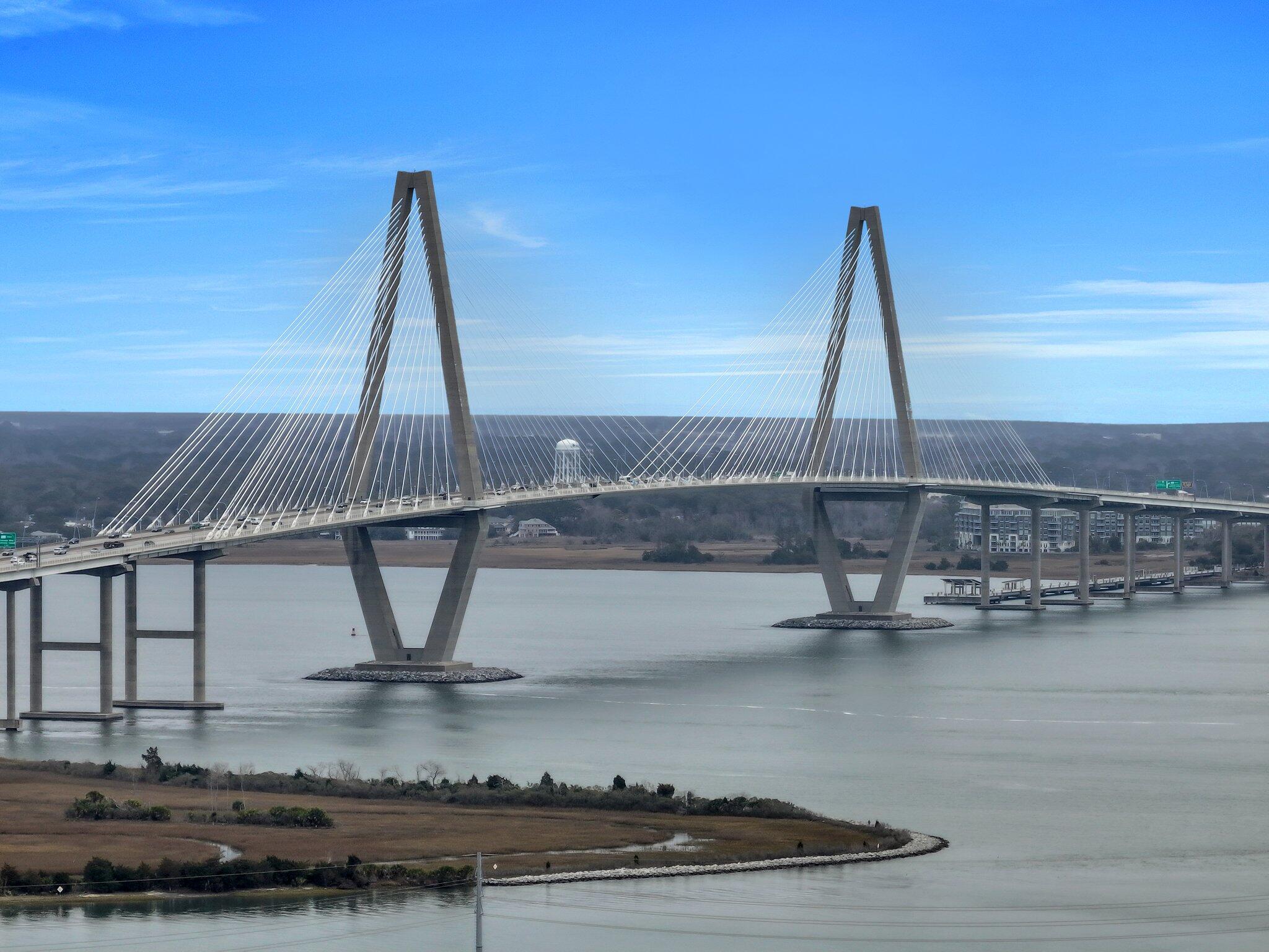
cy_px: 476
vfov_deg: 8.9
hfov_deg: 11.9
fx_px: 6085
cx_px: 634
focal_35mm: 166
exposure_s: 1/240
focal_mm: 30.71
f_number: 3.4
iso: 100
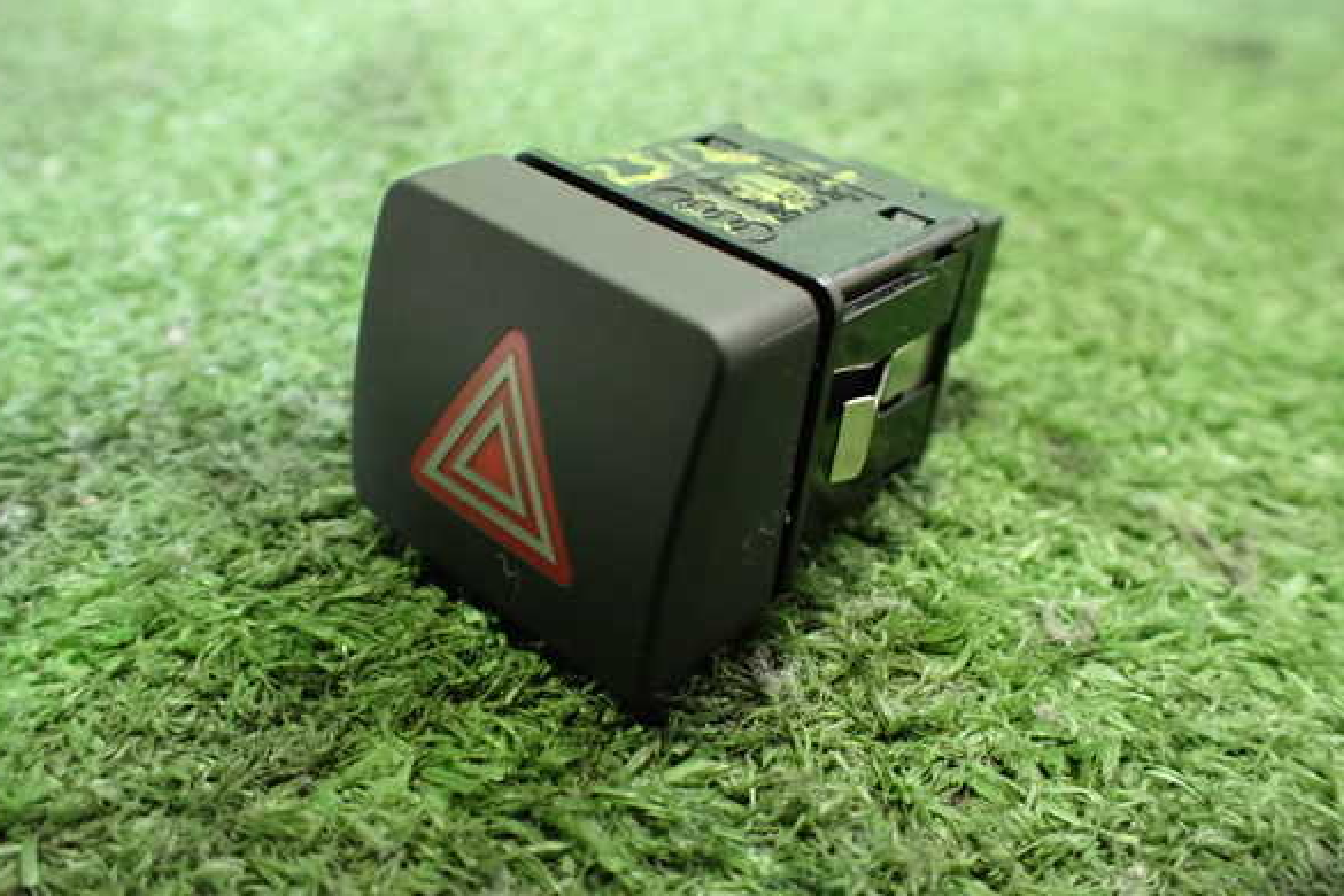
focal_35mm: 32
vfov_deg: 41.1
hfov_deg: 58.7
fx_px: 1195
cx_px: 659
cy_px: 439
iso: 1250
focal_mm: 5.4
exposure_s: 1/30
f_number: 2.3
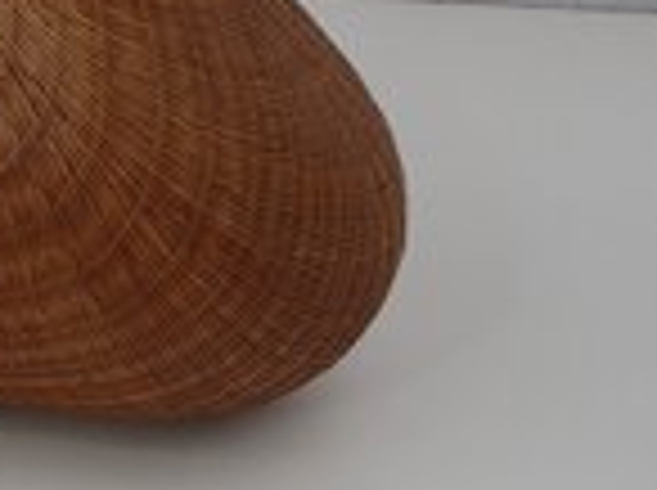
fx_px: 1649
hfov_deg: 21.3
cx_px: -88
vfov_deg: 16.4
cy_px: -61
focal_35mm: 87
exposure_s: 1/160
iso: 125
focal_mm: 6.64
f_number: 4.7
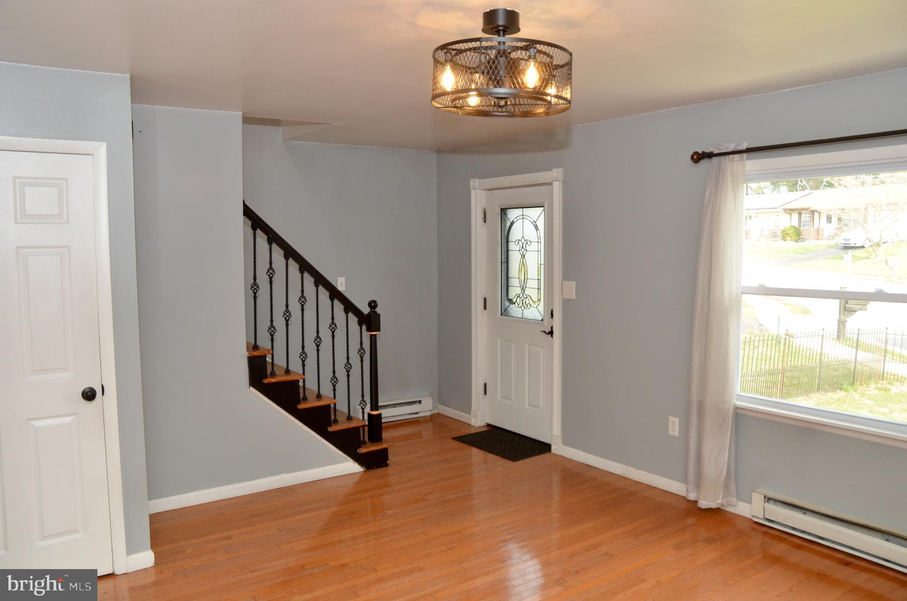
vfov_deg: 47.7
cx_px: 454
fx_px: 679
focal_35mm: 27
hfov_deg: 67.5
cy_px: 300
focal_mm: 18
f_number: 7.1
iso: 800
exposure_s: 1/100
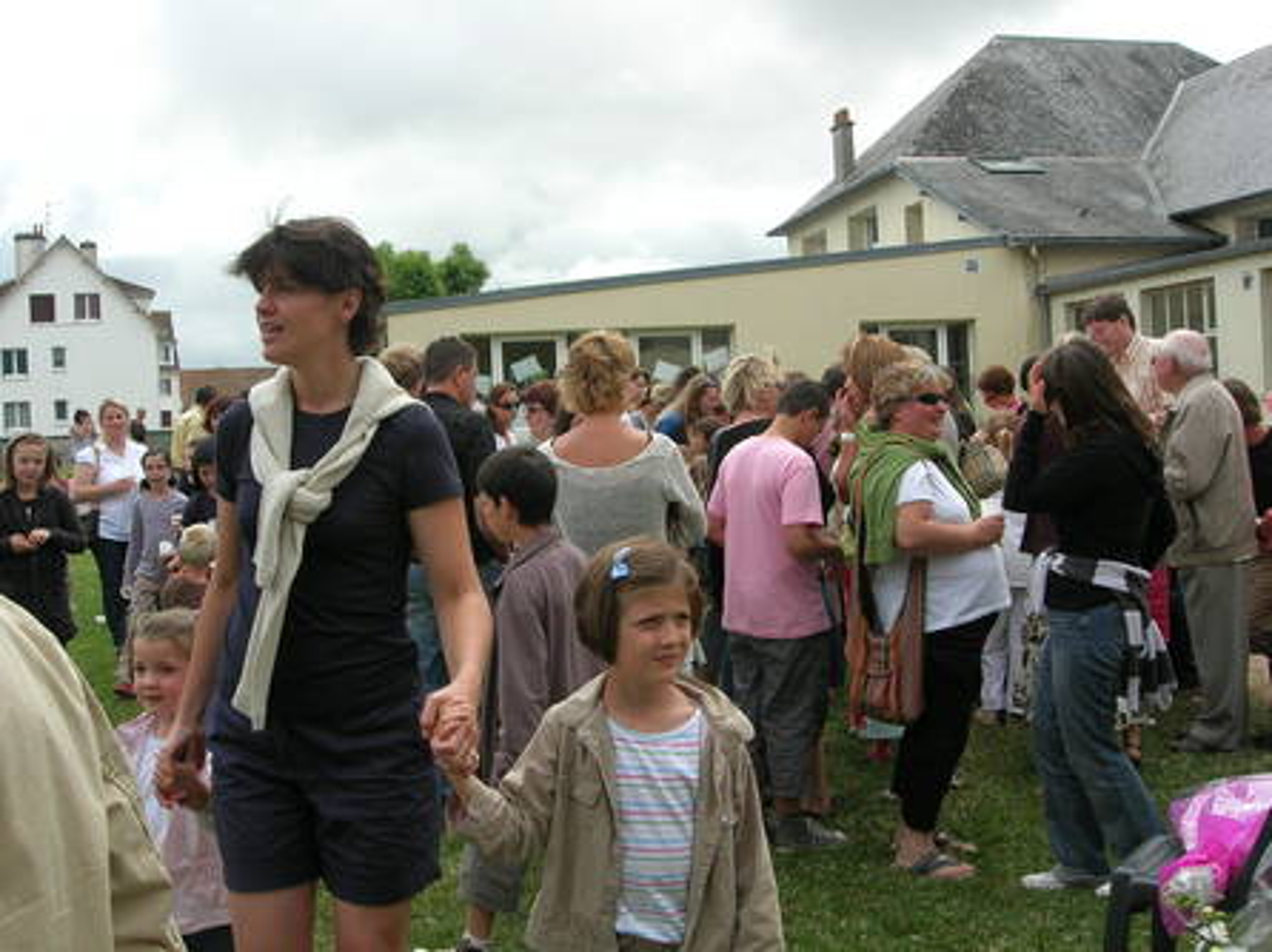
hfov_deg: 49.0
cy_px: 476
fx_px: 1396
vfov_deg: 37.7
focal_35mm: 38
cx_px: 636
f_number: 4.8
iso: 64
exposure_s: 1/431
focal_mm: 7.8
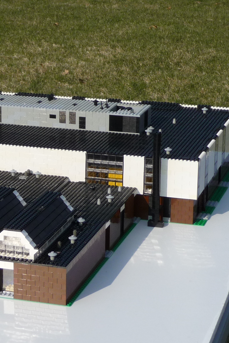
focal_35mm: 117
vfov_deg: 17.5
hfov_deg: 11.6
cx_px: 14
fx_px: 1116
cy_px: 172
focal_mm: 8.5
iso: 100
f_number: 4.2
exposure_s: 1/1300
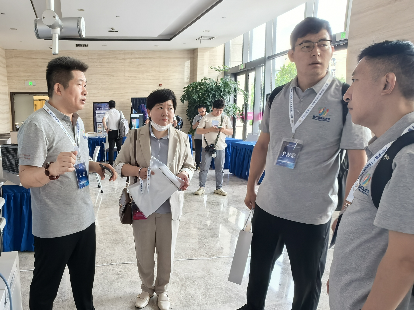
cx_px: 105
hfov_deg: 65.3
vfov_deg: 54.6
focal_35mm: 25
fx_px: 299
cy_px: 182
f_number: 2.2
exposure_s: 1/50
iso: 125
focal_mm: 1.95
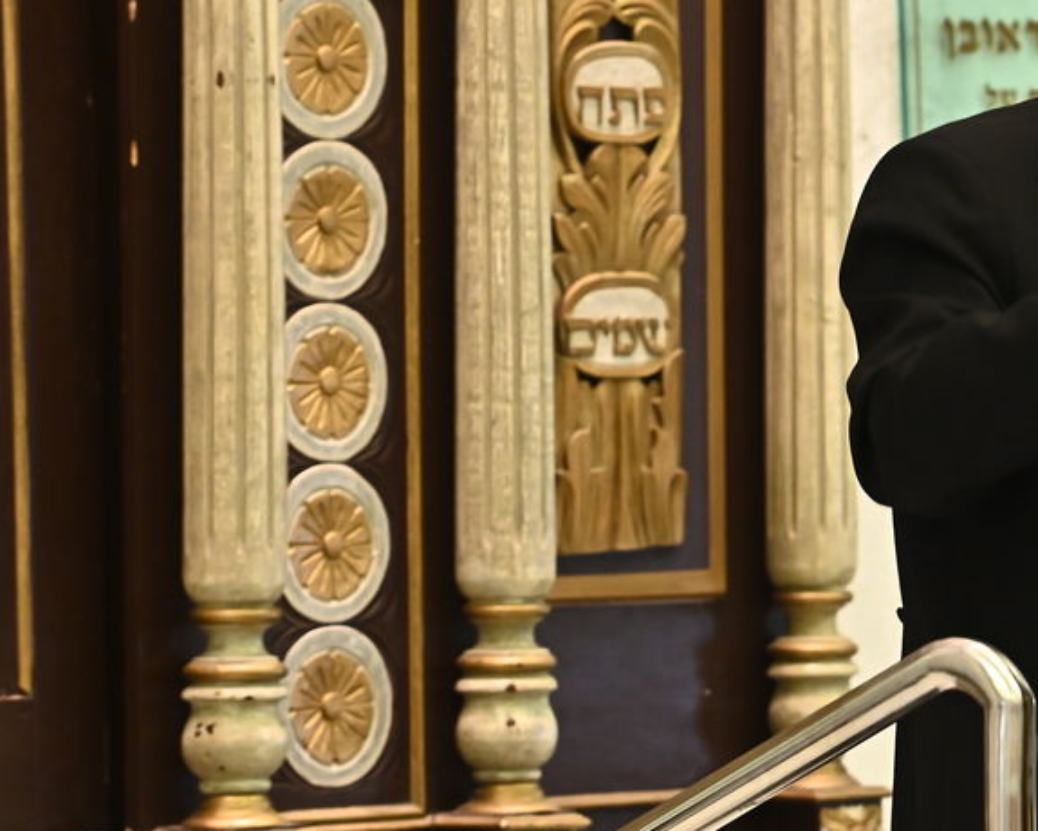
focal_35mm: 354
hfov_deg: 5.4
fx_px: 10875
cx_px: 1132
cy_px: 219
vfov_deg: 4.4
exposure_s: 1/160
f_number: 6.3
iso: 2500
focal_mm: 155
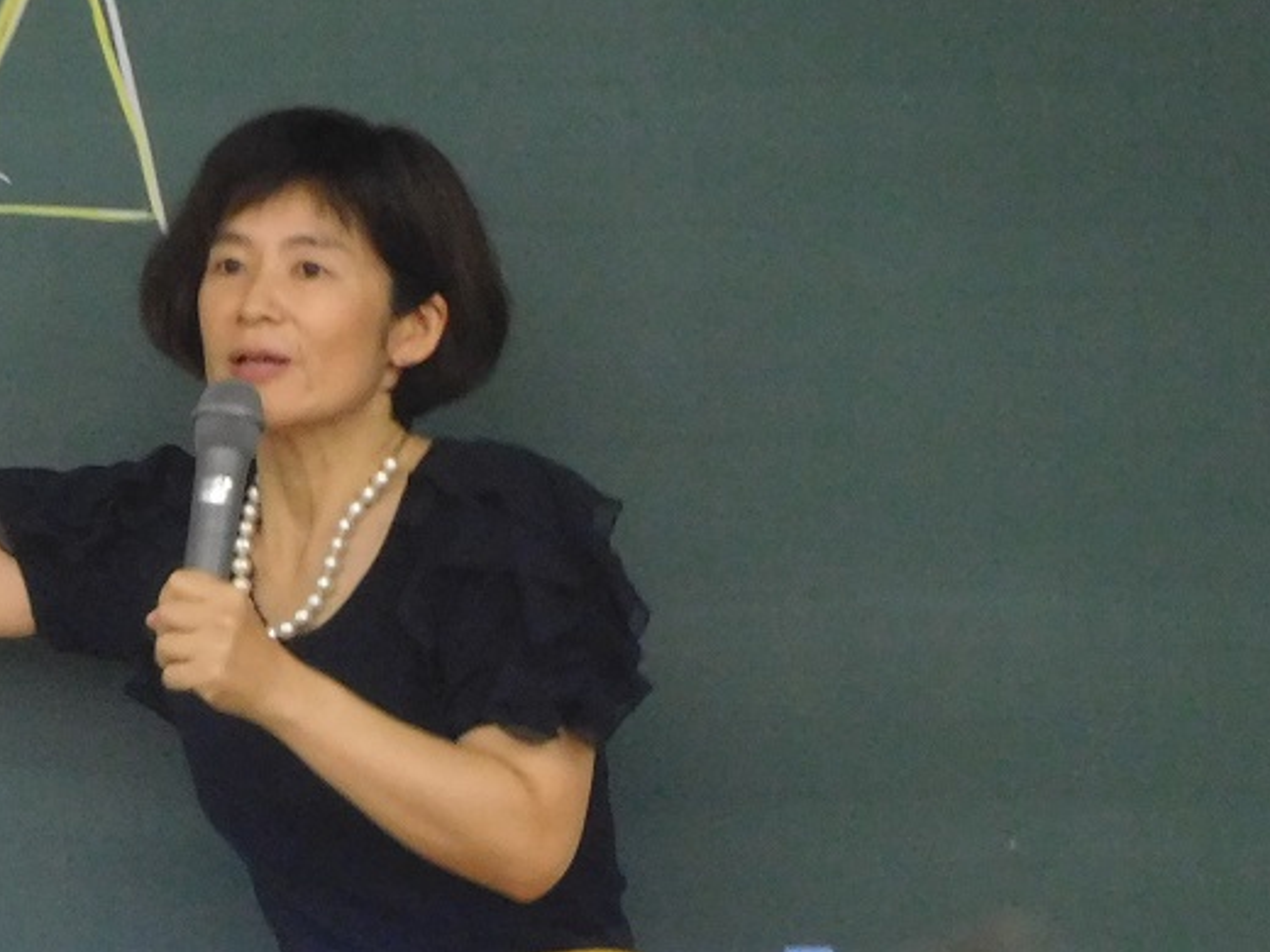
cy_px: 931
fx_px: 24398
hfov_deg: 3.0
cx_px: -324
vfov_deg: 2.2
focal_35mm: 665
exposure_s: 1/30
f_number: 5.7
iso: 640
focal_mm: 44.6
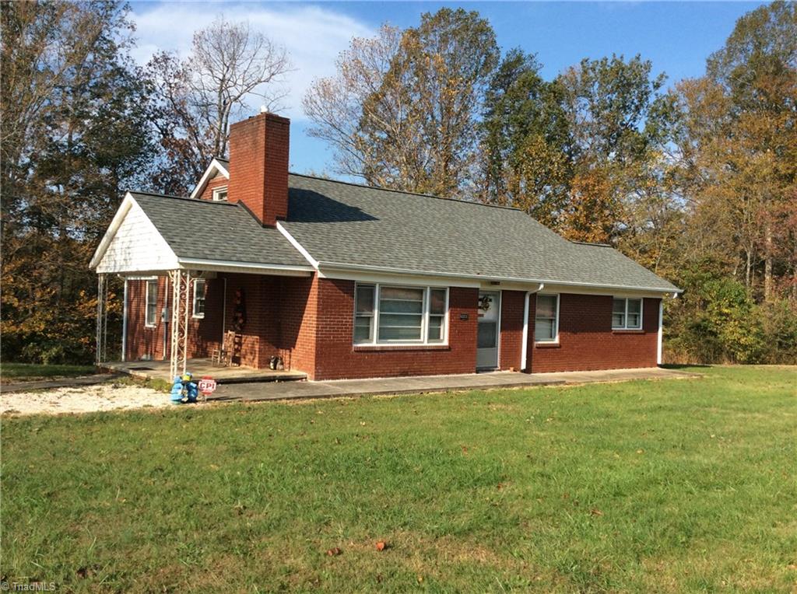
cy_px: 297
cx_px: 398
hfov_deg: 56.9
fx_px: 735
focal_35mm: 32
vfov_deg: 44.0
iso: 32
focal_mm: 3.3
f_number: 2.4
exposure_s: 1/1167
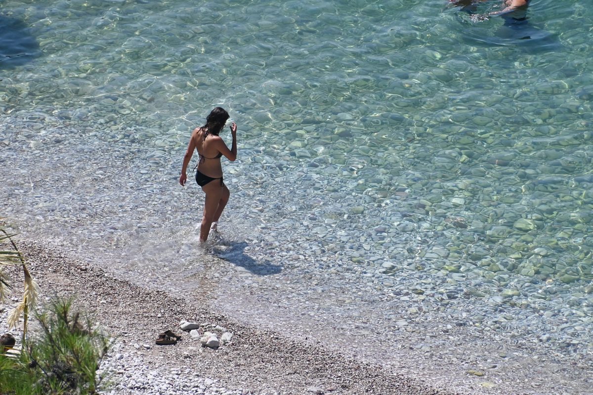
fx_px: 7412
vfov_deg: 3.1
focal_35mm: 450
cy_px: 198
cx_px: 296
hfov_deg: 4.6
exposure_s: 1/1250
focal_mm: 300
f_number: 11
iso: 640
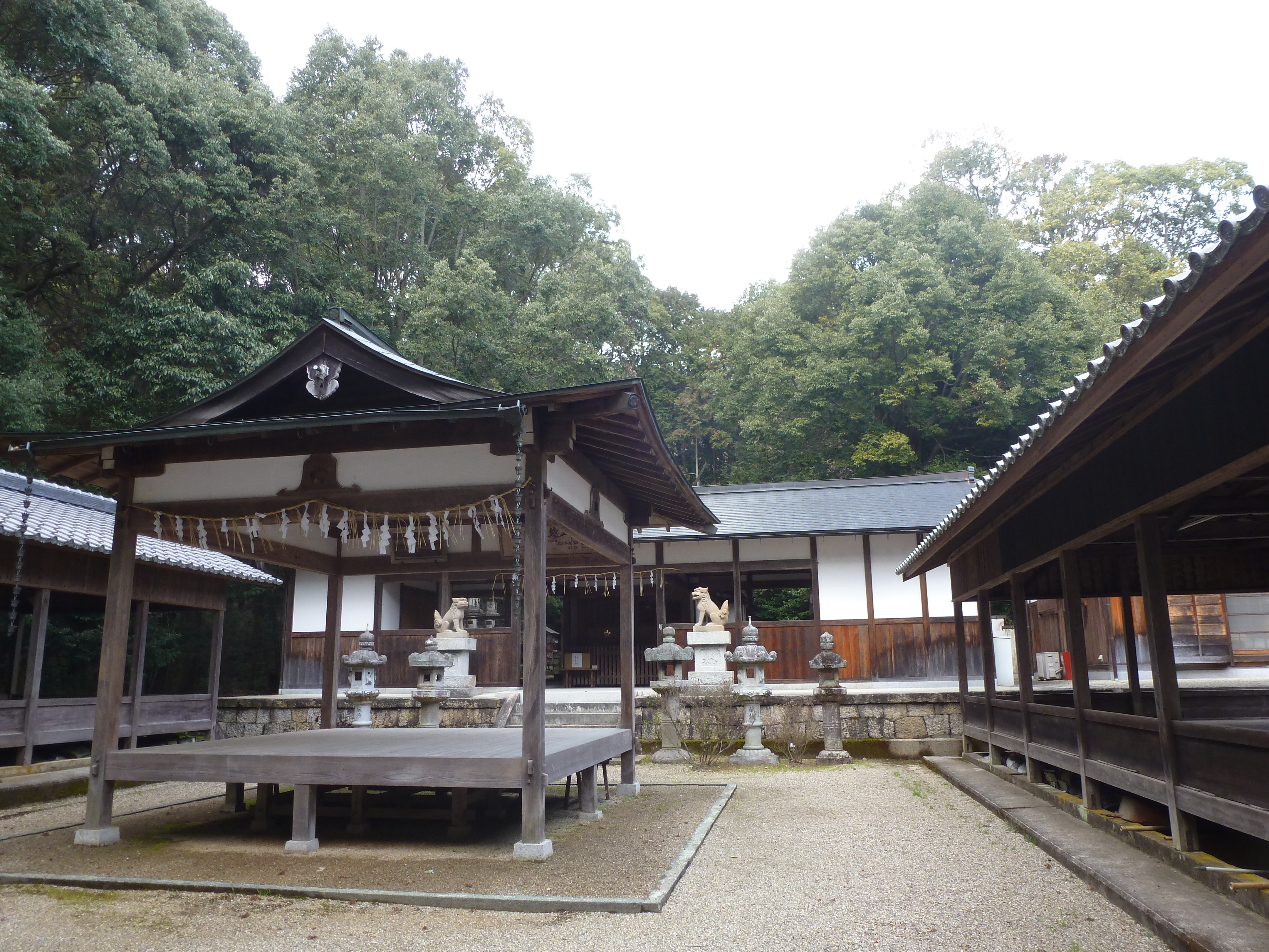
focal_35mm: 24
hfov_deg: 71.6
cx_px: 634
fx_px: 880
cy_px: 476
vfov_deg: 56.8
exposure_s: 1/60
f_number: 3.3
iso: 125
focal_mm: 4.3
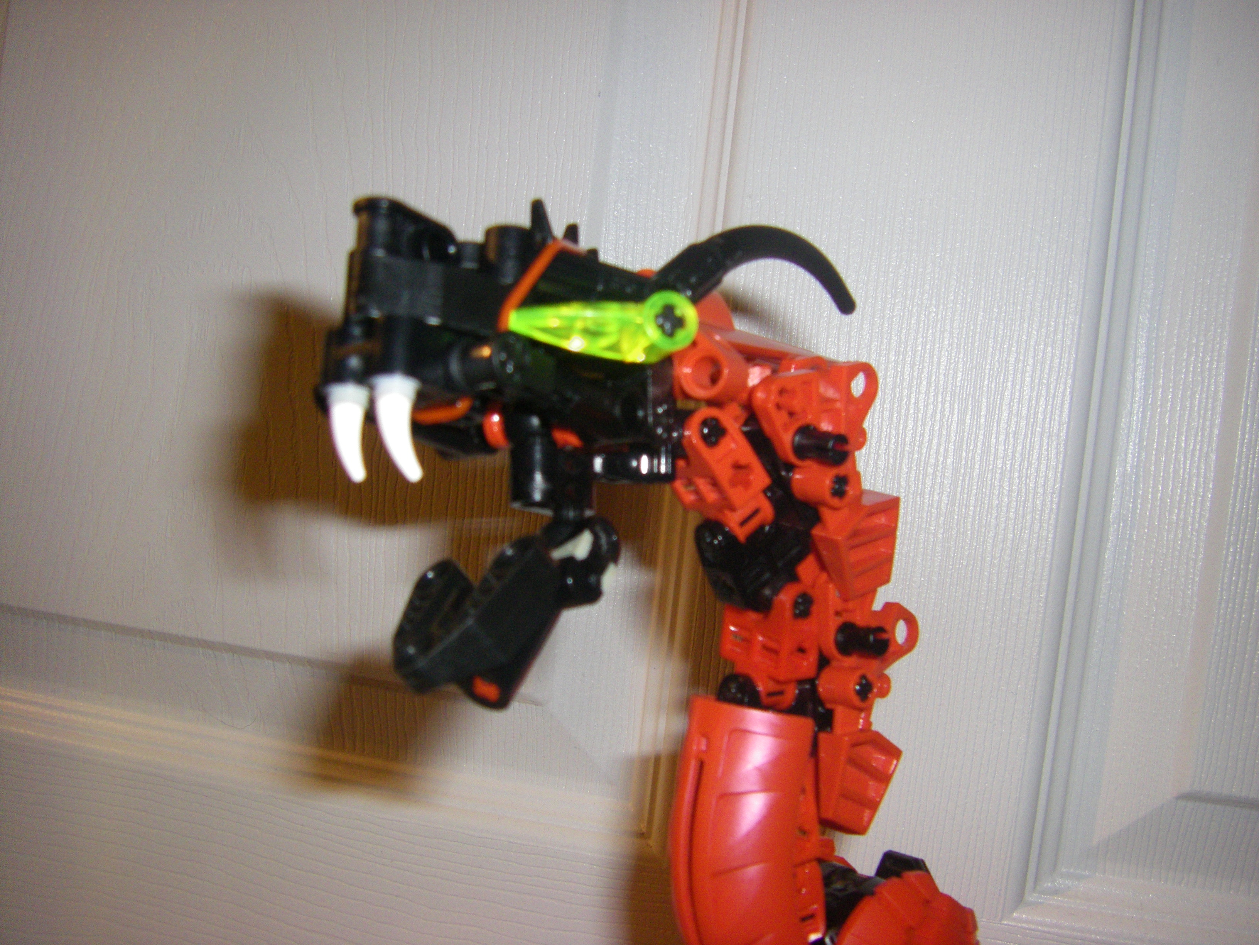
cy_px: 472
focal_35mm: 38
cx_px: 630
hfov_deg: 49.0
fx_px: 1382
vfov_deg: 37.7
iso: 250
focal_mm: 6.3
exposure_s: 1/50
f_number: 3.5
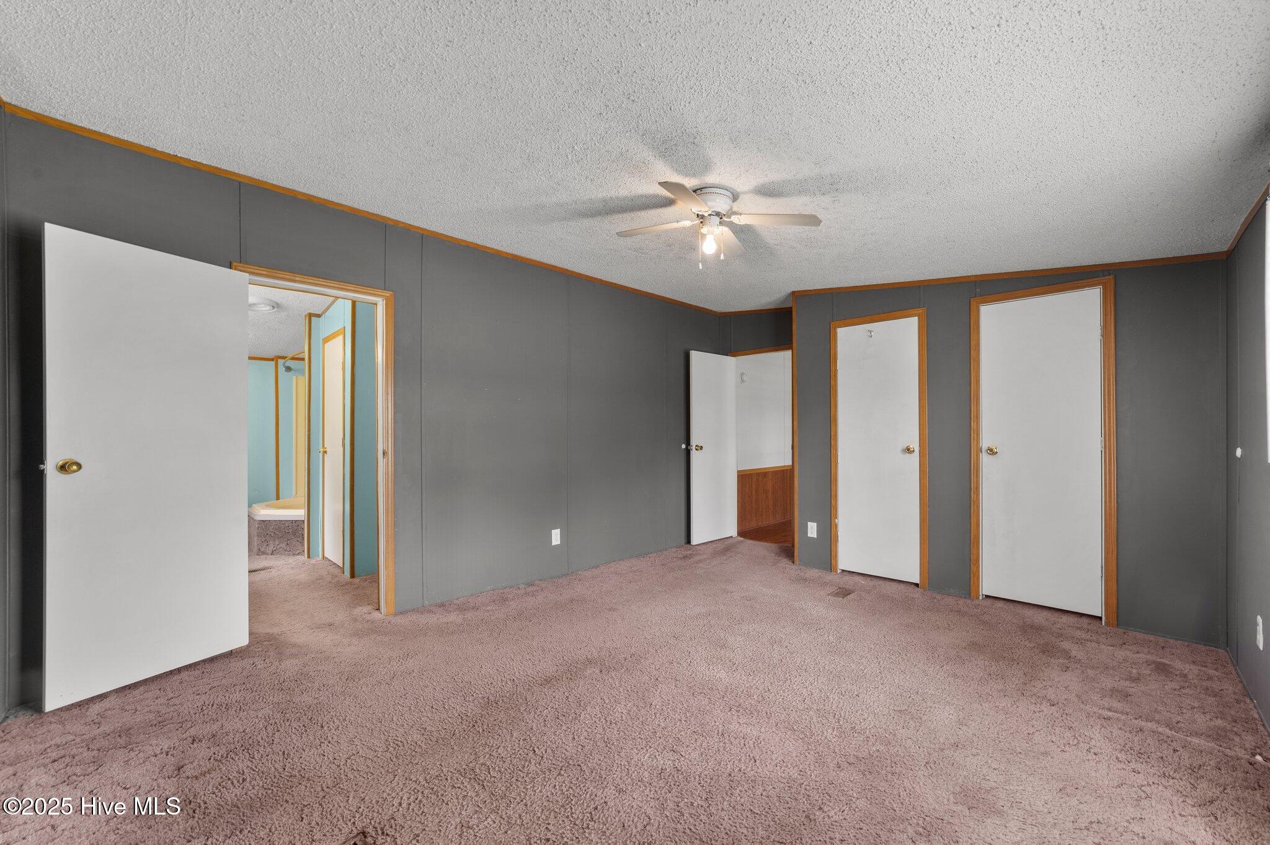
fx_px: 493
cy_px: 422
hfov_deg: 104.3
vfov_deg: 81.1
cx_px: 635
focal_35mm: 14
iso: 250
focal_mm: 14
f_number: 8
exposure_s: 1/2
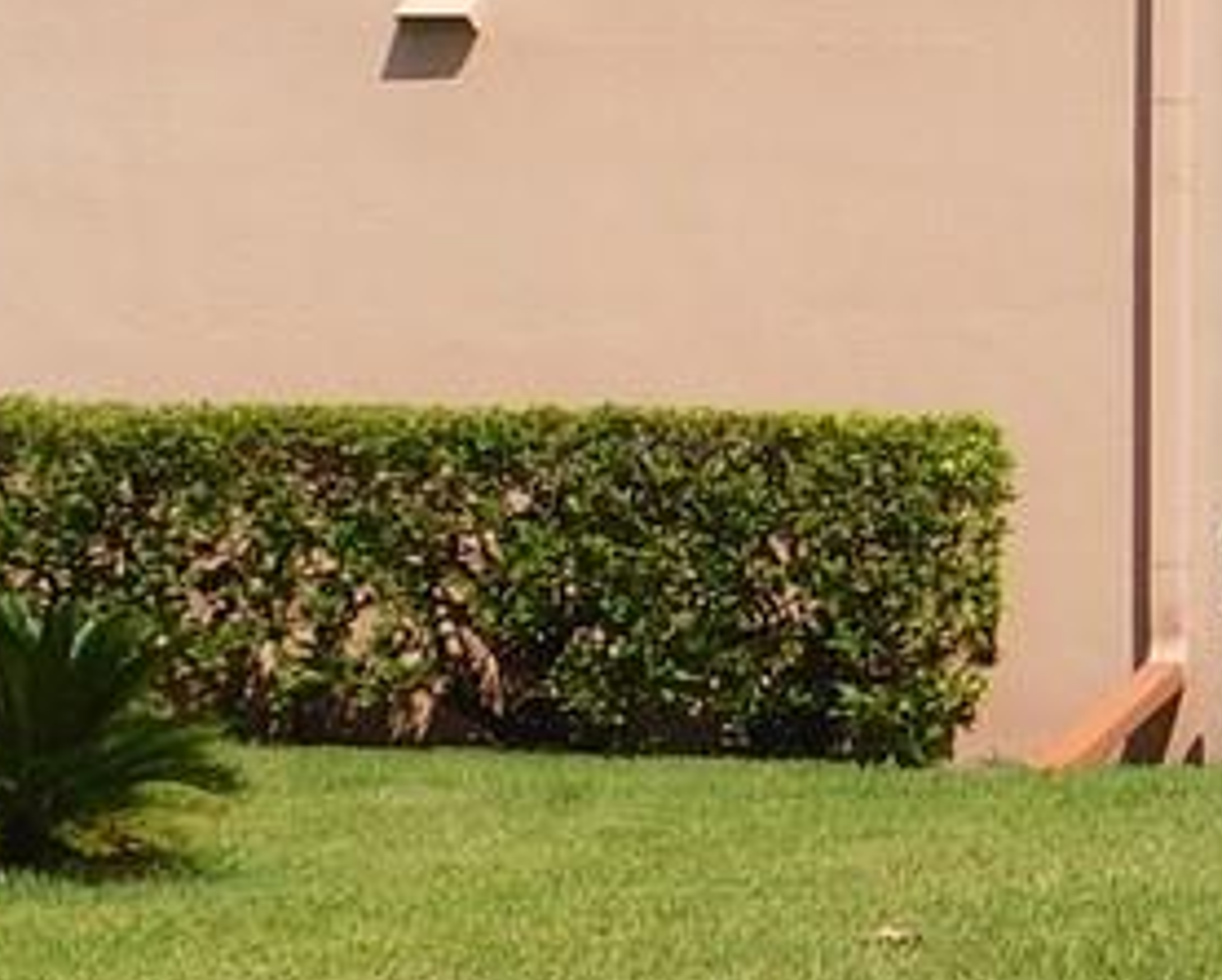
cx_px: 1416
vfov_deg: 7.5
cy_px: -366
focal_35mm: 203
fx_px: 7347
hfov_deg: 9.4
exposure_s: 1/400
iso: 125
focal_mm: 6.3
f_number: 7
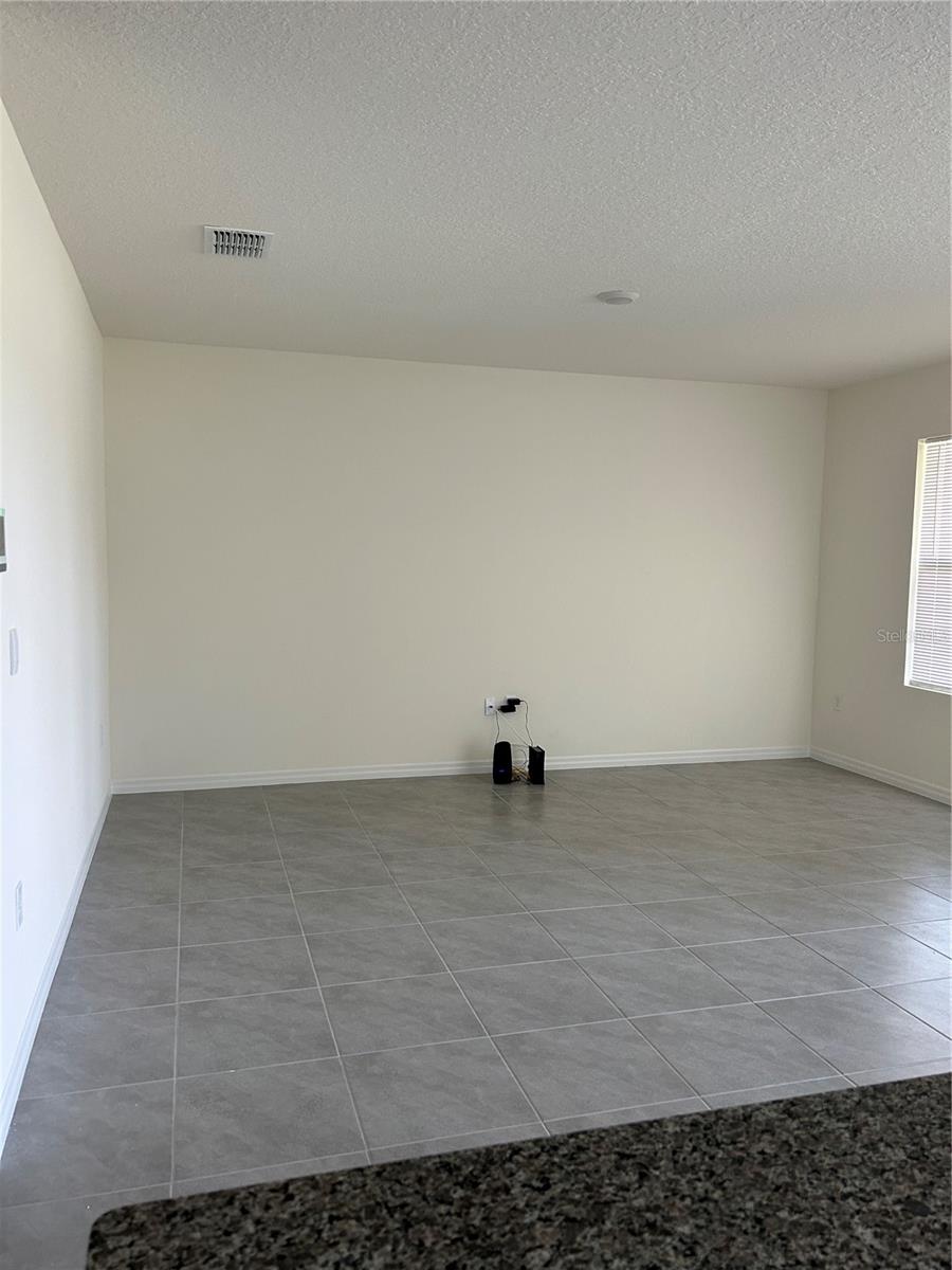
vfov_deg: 67.3
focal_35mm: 26
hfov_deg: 53.1
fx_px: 953
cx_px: 476
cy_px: 635
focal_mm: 5.7
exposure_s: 1/60
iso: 125
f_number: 1.5
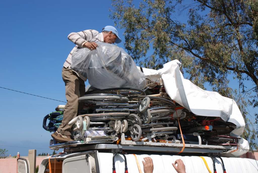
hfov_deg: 42.3
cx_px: 129
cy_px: 86
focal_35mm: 46
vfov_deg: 29.0
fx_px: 334
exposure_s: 1/200
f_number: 9
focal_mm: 31
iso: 100
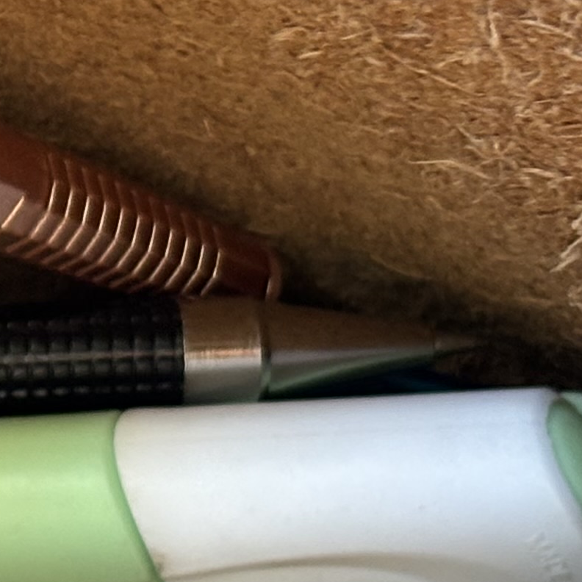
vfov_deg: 7.5
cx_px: -458
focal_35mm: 234
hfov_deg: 7.3
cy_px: 352
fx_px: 4451
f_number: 1.6
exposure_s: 1/40
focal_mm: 5.96
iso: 200
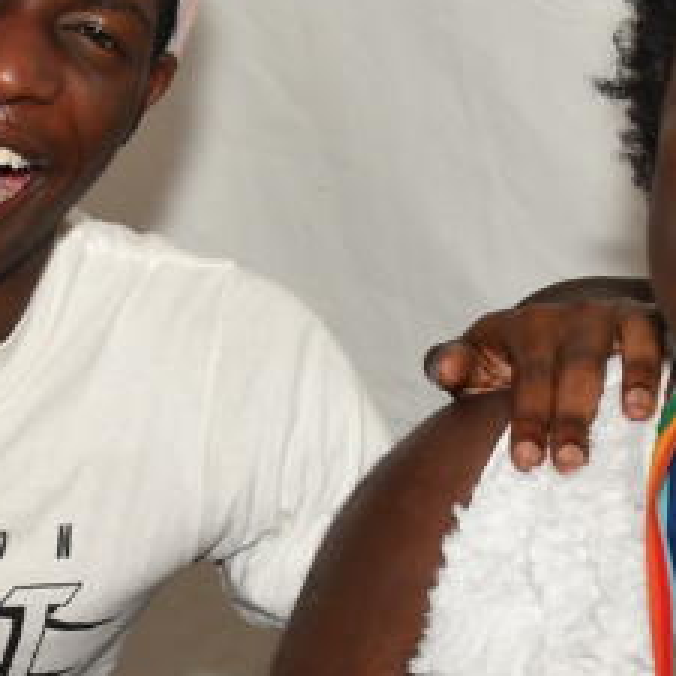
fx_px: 3601
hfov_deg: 10.7
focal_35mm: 163
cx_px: 222
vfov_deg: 10.6
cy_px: 682
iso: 400
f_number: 5.6
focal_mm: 24
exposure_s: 1/60
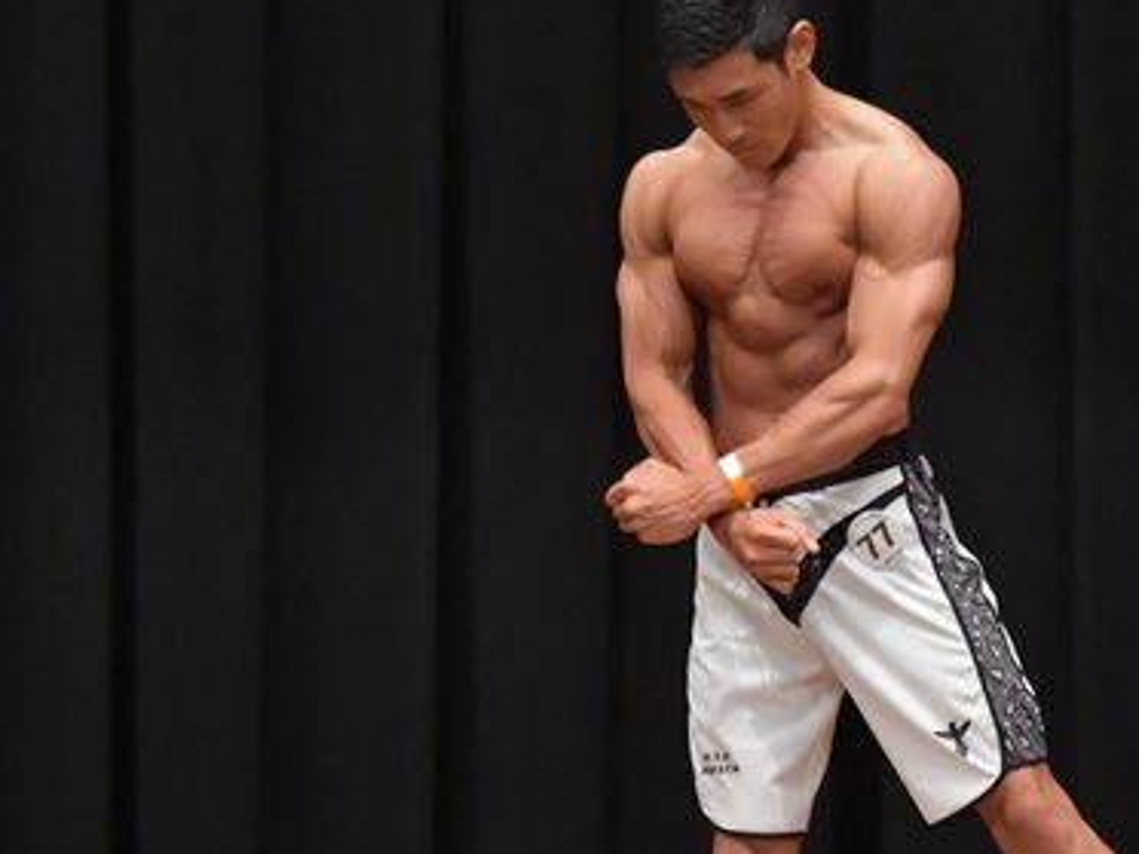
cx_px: 795
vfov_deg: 3.1
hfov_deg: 4.1
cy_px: 582
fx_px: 15827
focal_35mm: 481
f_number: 5.6
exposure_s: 1/400
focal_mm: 160
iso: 6400
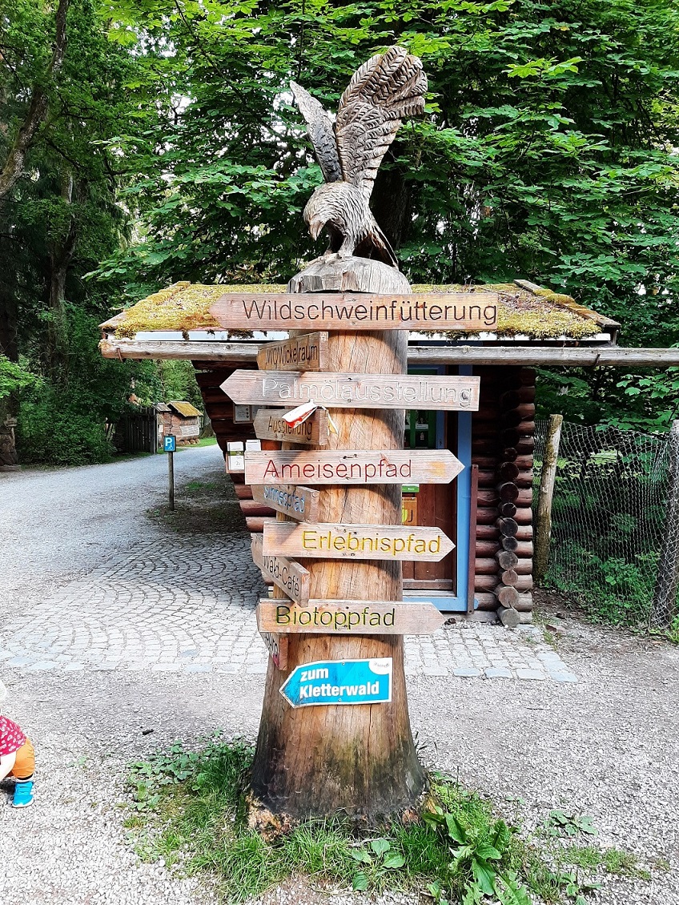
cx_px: 340
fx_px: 680
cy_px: 452
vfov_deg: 67.3
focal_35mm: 26
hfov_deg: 53.1
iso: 50
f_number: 1.7
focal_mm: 3.93
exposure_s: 1/100
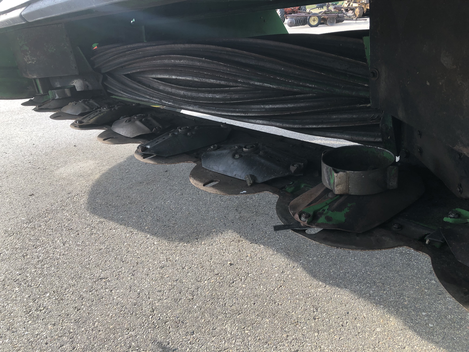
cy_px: 176
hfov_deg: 63.4
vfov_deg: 49.7
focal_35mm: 28
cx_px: 234
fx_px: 379
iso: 20
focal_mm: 3.99
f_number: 1.8
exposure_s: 1/292
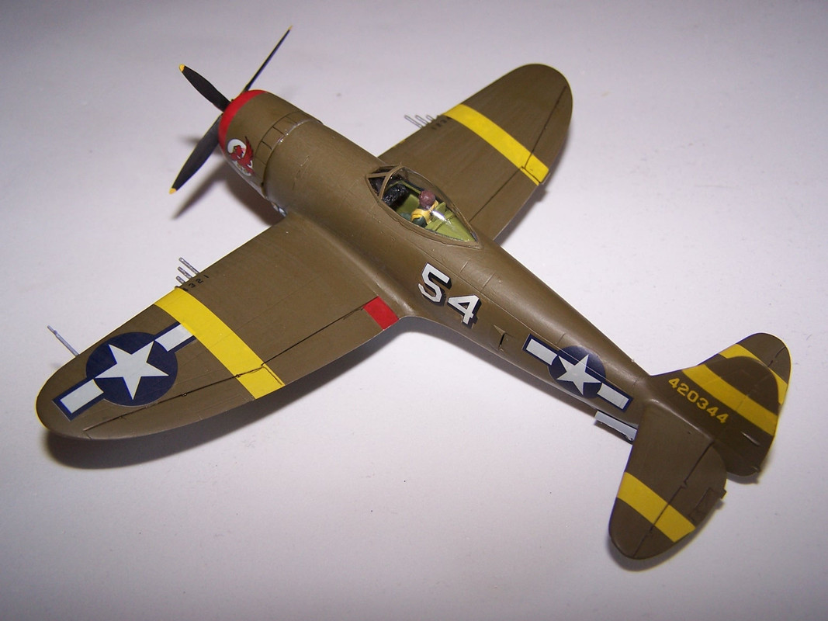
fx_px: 909
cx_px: 414
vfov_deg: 37.7
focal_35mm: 38
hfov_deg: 49.0
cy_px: 310
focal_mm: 6.3
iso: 80
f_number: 2.8
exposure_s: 1/60
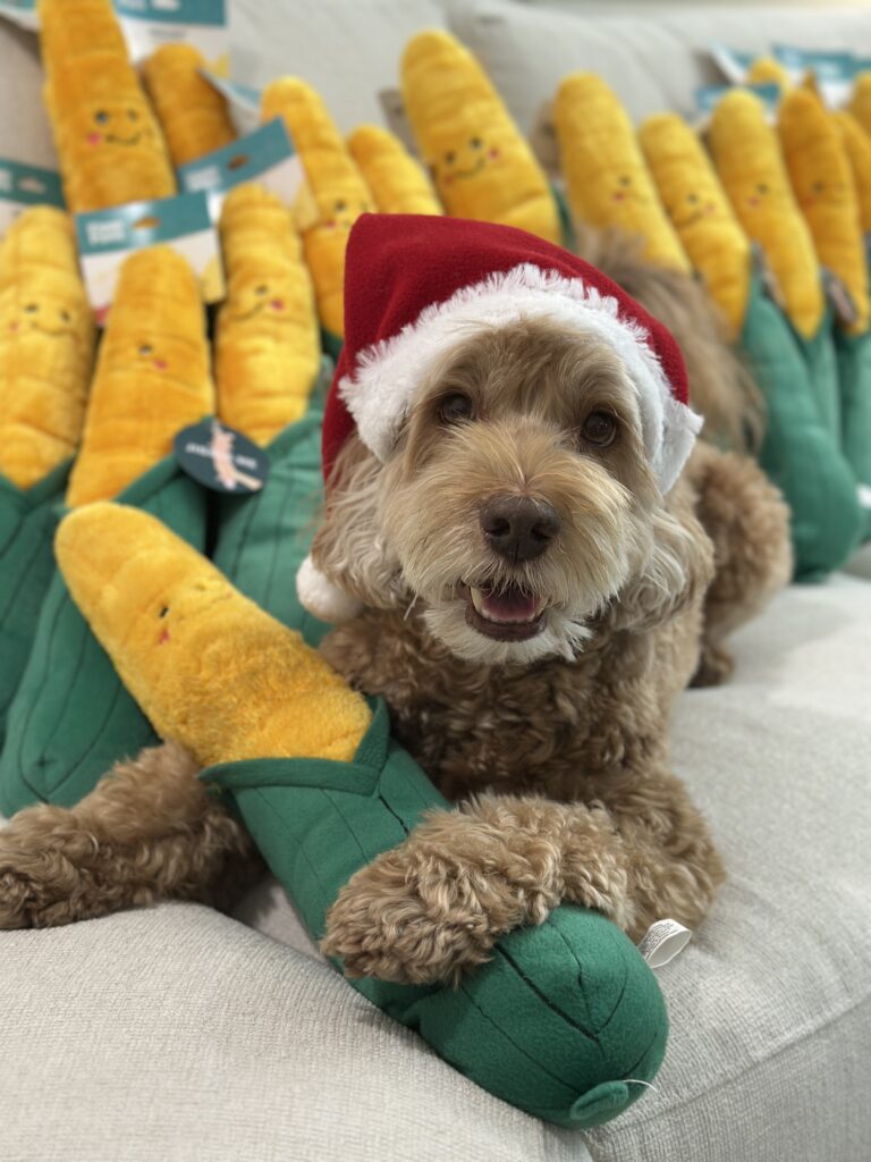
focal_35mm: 48
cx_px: 436
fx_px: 1610
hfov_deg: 30.3
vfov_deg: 39.7
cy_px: 581
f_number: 1.78
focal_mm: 6.86
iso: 200
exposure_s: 1/60
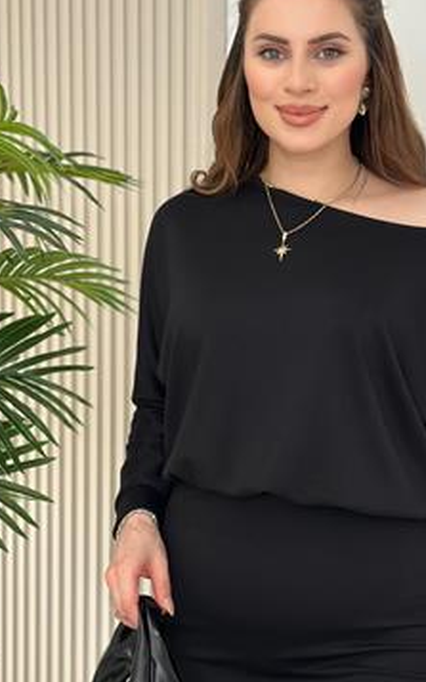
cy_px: 370
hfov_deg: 17.1
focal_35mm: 76
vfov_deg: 27.1
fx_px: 1412
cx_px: 292
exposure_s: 1/225
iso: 80
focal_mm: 6.86
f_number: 1.78
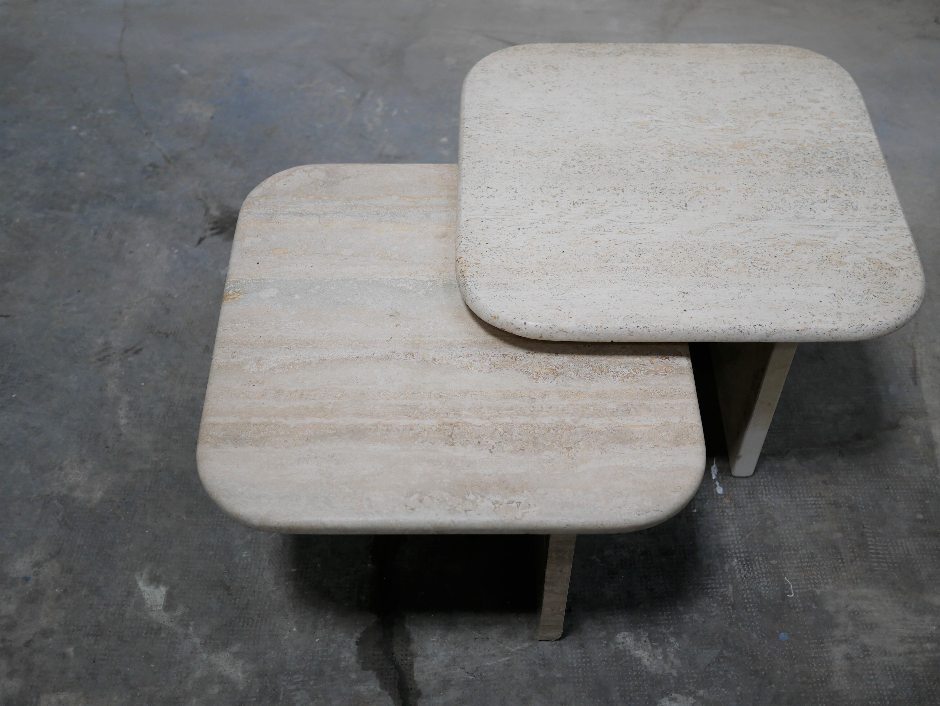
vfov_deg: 36.0
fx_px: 1087
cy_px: 353
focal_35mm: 40
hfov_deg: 46.8
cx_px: 470
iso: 200
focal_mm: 20
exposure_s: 1/60
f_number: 1.7
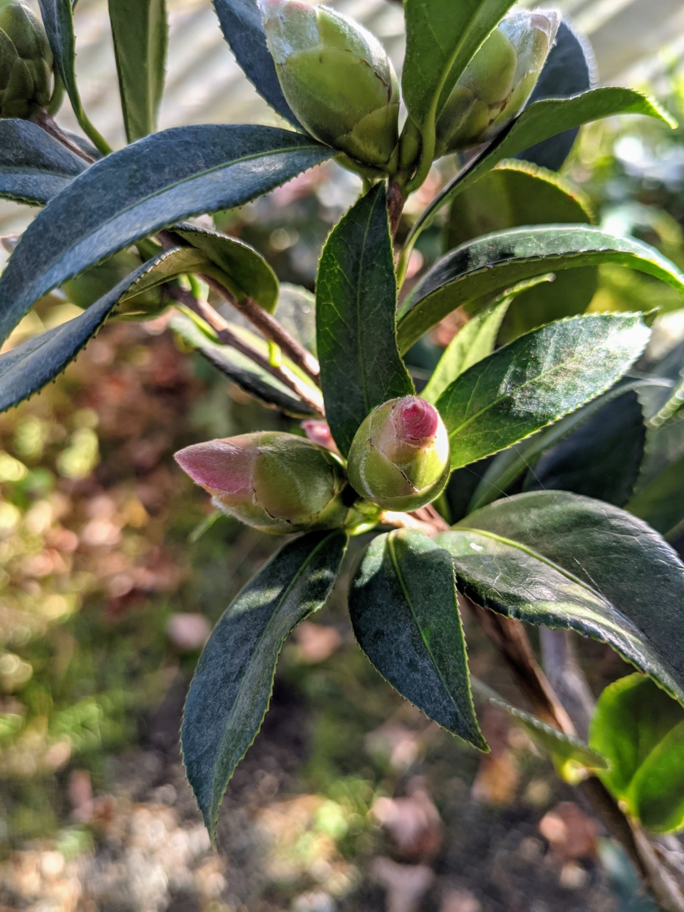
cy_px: 456
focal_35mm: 27
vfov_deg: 65.3
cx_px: 342
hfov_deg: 51.4
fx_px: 711
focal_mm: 4.38
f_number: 1.73
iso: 51
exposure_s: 1/296
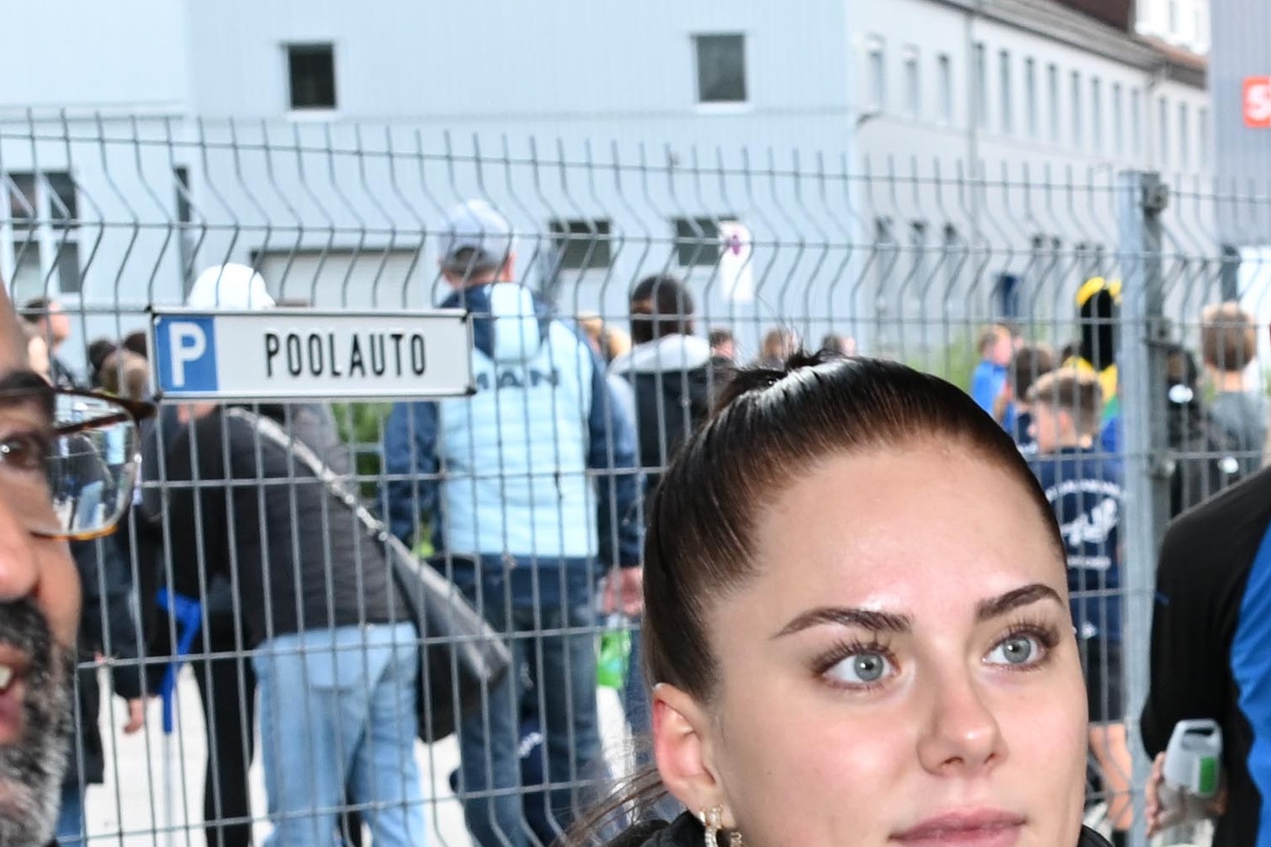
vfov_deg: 10.1
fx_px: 4660
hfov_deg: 15.0
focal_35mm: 132
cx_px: 1556
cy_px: 1223
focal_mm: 24
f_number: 4
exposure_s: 1/160
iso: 400
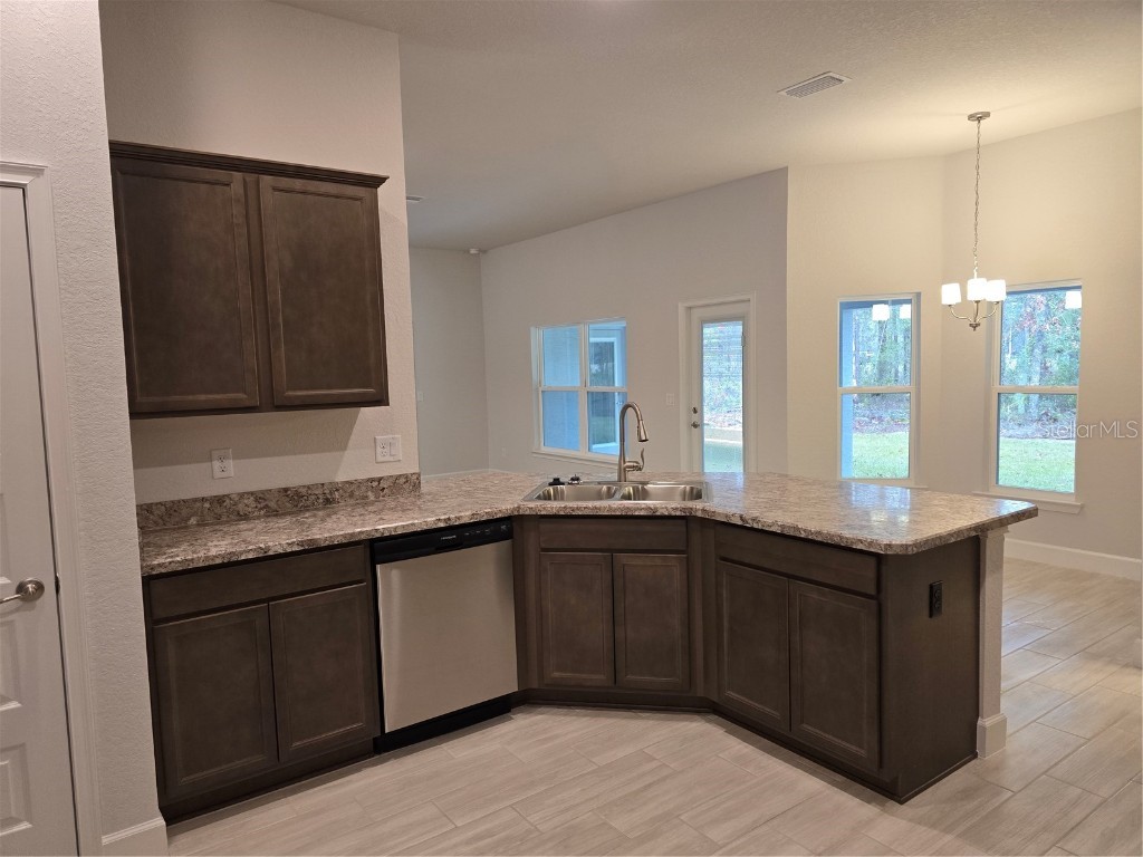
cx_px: 572
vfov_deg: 58.9
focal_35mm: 23
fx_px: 759
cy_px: 428
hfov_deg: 73.9
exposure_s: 1/120
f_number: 1.7
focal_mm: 6.3
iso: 250
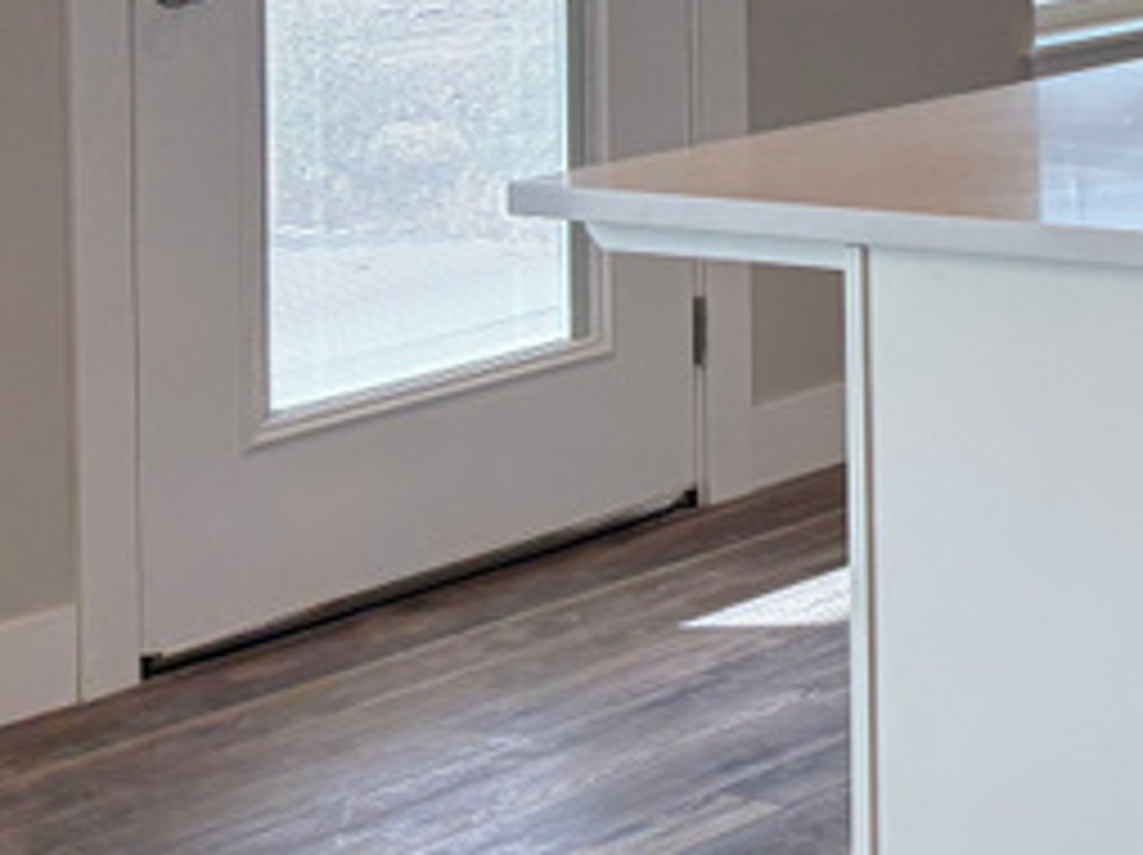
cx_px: 2156
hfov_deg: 15.6
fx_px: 3464
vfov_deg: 13.2
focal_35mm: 105
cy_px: -482
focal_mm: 5.96
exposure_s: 1/233
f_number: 1.6
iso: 100
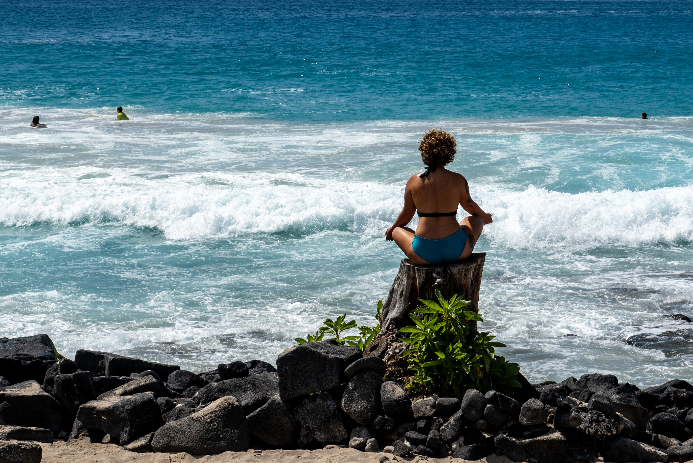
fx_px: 1637
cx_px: 367
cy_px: 212
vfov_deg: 16.1
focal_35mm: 85
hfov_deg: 23.9
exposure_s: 1/640
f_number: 11
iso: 200
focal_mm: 75
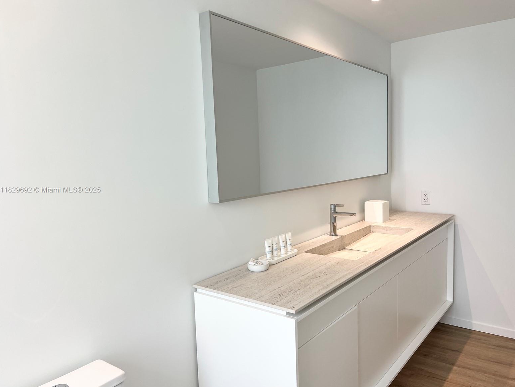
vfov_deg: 51.4
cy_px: 190
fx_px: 402
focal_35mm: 27
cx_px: 261
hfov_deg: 65.3
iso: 40
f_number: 1.5
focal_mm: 5.7
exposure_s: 1/250
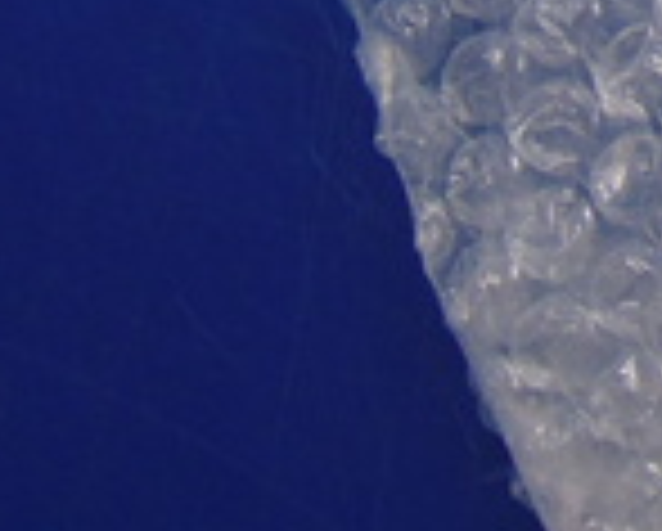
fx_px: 2080
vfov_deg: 13.2
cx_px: 1211
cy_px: -405
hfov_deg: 15.4
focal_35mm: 106
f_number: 3
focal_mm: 4.5
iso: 80
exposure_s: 1/40
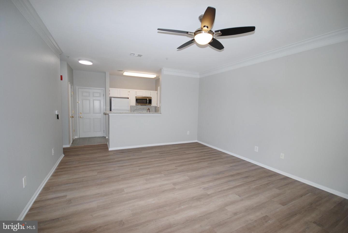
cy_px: 116
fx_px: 145
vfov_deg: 77.4
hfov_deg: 100.3
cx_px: 174
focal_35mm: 15
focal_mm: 10
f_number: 4
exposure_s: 1/60
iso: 200
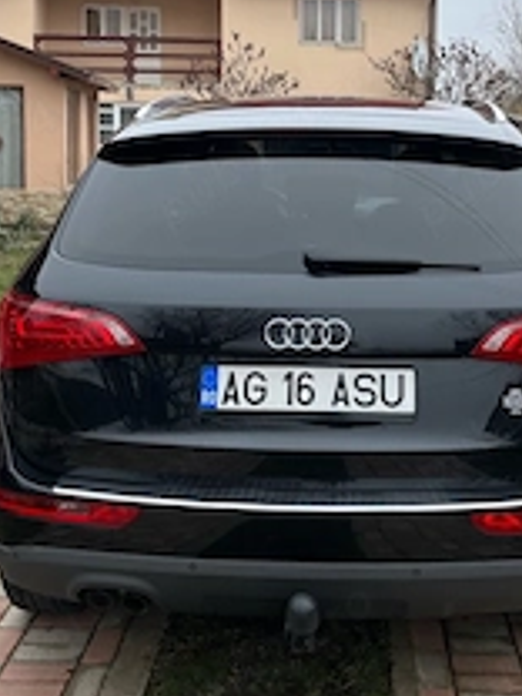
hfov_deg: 29.0
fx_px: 1005
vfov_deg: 37.4
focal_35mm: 50
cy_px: 187
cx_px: 331
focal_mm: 5.1
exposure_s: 1/1175
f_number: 1.6
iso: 50
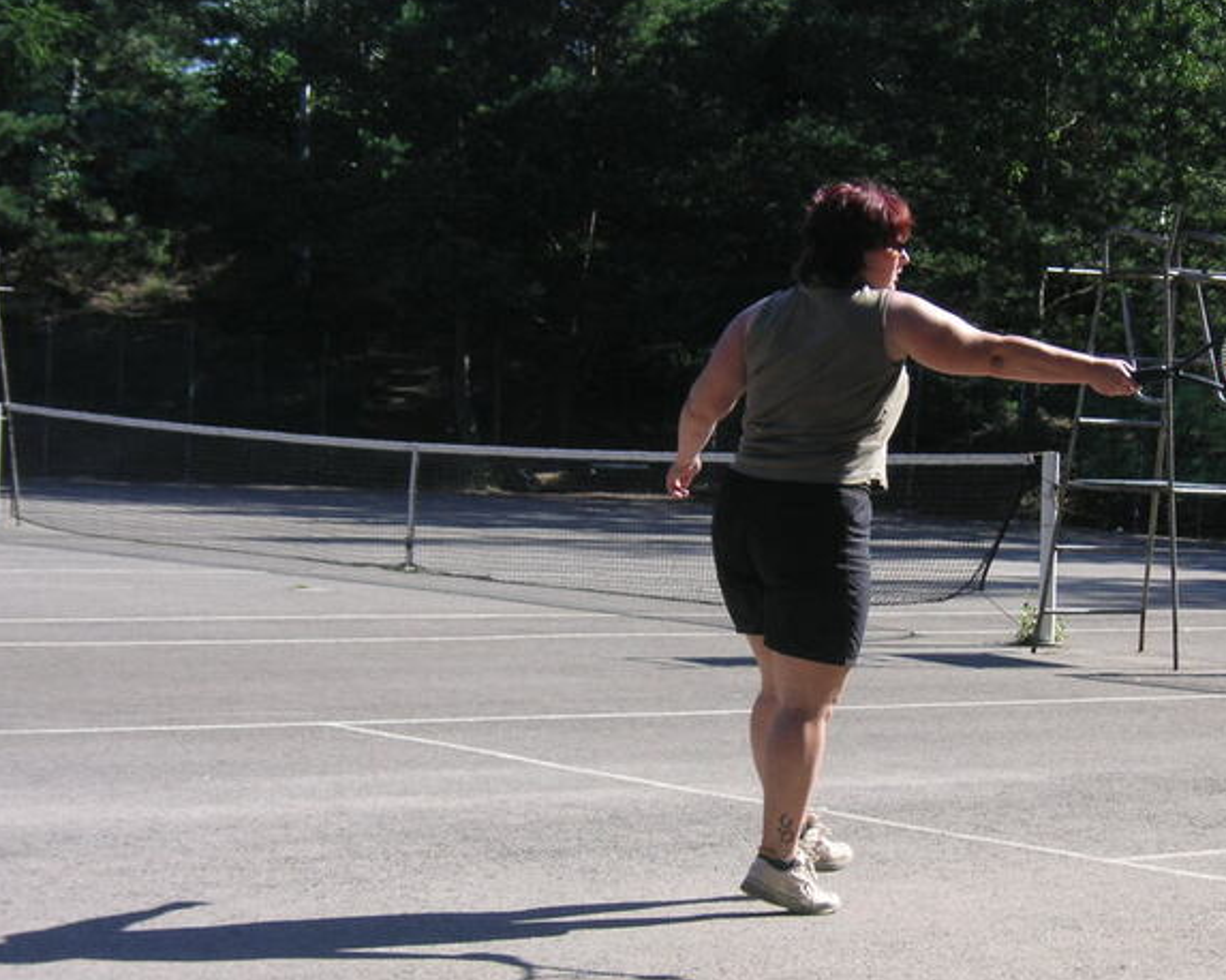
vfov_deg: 17.1
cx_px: 798
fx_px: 3265
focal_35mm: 90
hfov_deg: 21.2
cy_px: 529
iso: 50
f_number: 4
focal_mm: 11
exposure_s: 1/250
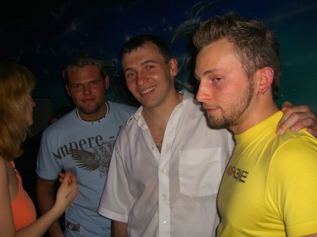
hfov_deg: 49.0
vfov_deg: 37.7
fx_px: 348
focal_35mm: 38
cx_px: 158
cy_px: 118
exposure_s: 1/60
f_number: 2.8
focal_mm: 7.9
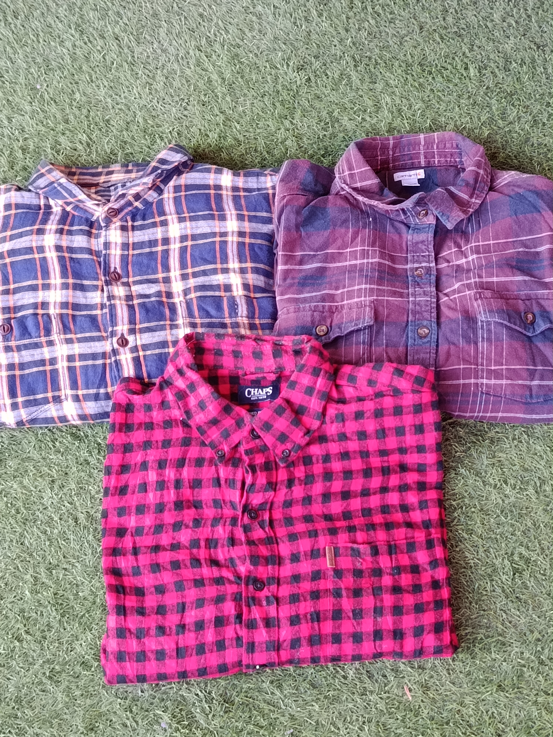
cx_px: 276
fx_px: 1278
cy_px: 368
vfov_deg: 32.2
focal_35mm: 60
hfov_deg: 24.4
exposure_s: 1/100
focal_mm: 5.24
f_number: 1.7
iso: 930
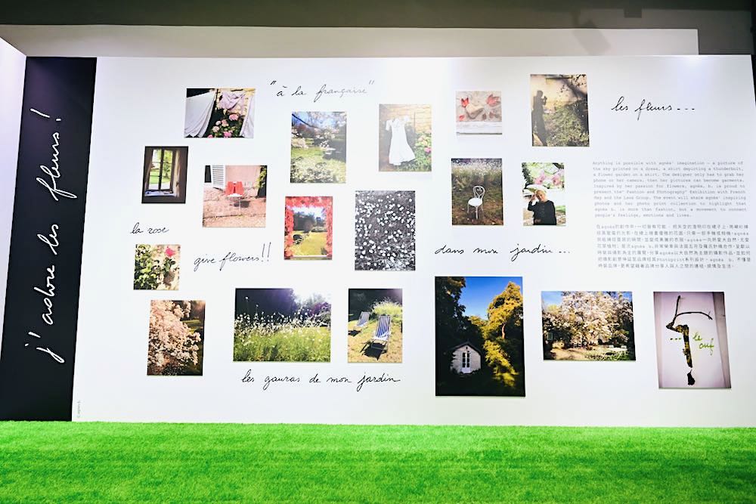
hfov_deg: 73.7
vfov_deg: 53.1
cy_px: 252
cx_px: 378
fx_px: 504
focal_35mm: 24
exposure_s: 1/60
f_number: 4
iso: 1000
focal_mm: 24
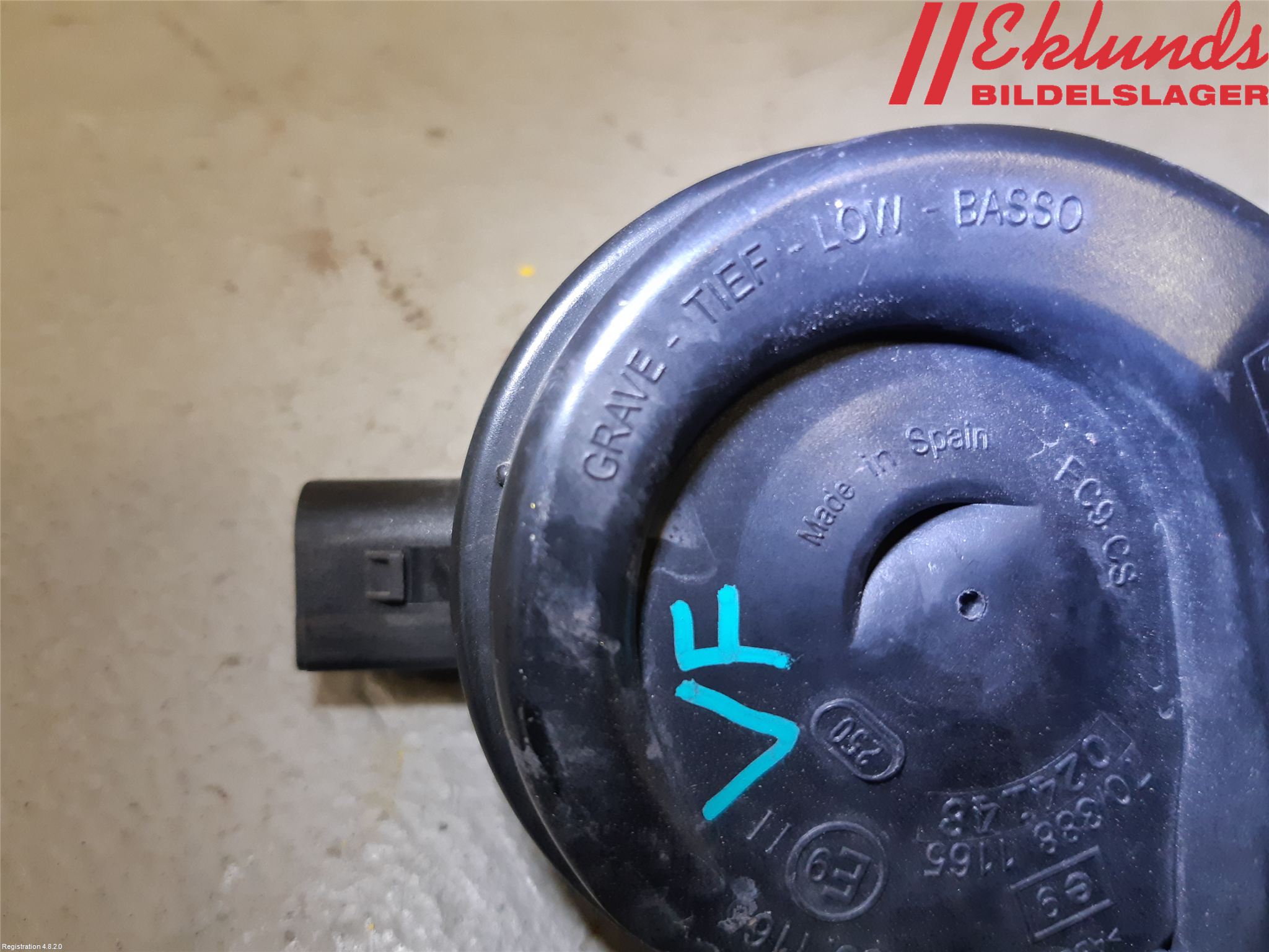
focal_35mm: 26
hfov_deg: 67.3
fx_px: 953
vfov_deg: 53.1
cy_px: 476
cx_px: 634
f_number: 1.7
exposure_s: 1/60
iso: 200
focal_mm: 3.93
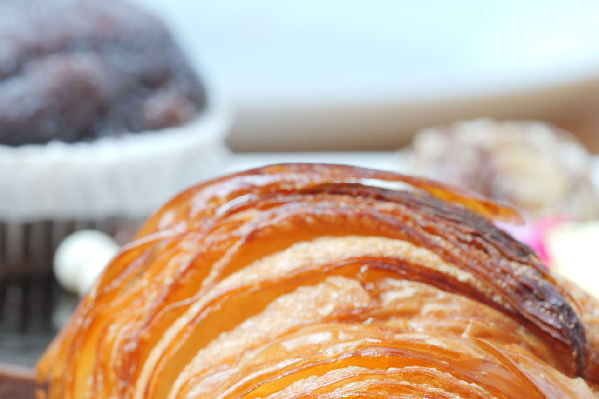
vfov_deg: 6.6
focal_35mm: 209
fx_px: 3477
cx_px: 518
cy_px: 388
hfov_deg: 9.8
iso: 200
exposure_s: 1/200
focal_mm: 105
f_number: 10
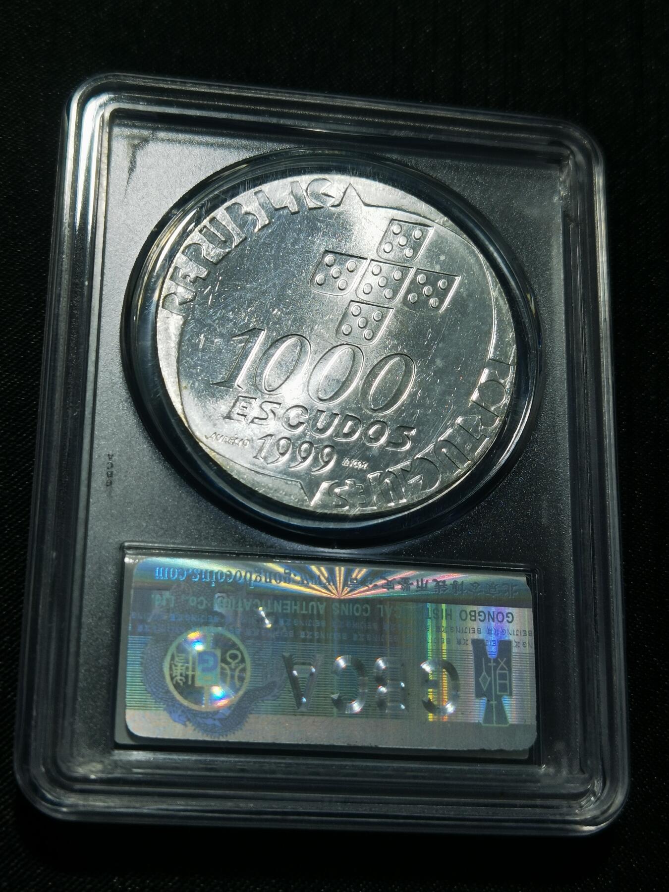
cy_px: 446
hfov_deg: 25.7
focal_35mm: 57
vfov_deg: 33.8
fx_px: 1469
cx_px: 334
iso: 50
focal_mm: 6.67
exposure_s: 1/135
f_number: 1.9
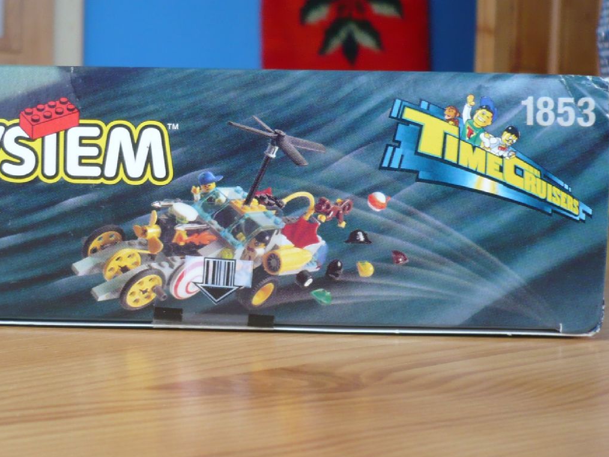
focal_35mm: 68
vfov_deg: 21.6
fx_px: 1197
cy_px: 213
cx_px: 177
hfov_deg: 28.3
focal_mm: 5.8
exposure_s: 1/15
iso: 100
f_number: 2.8
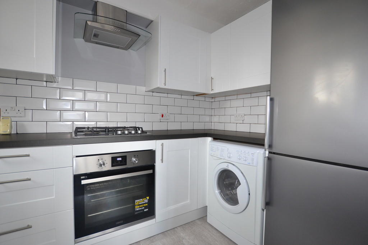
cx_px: 184
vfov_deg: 72.1
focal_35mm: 16
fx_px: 169
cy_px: 122
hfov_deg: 95.0
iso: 640
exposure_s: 1/60
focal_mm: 11
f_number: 3.5
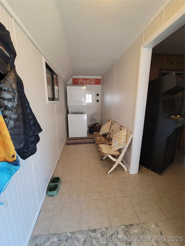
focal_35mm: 13
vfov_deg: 106.2
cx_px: 92
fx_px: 93
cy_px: 123
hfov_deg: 89.9
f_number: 2.2
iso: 320
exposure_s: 1/60
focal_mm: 2.2
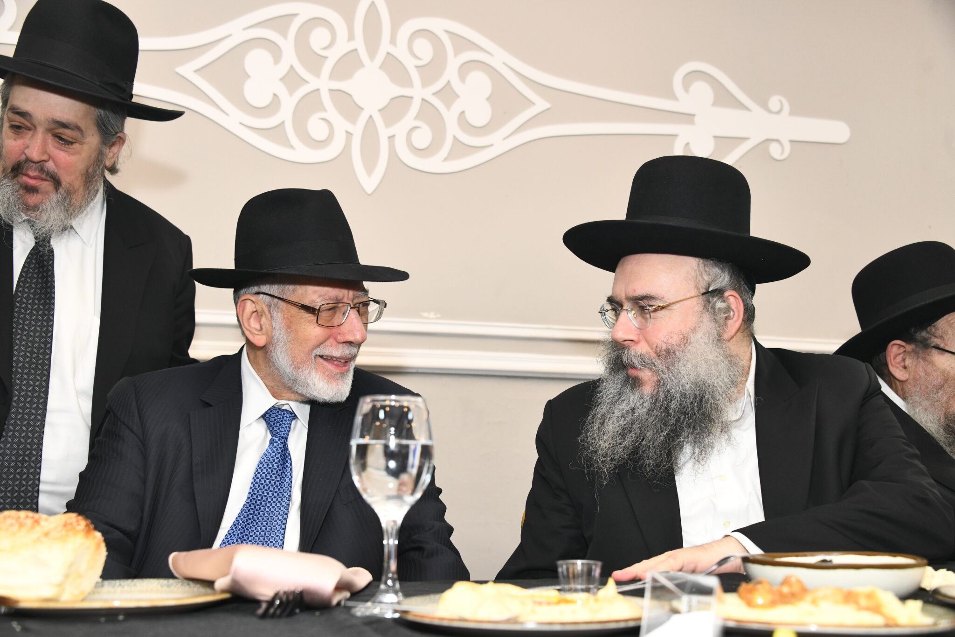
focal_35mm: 44
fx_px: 1167
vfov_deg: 30.5
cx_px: 478
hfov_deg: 44.5
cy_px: 318
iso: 1600
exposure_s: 1/125
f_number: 5.6
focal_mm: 44
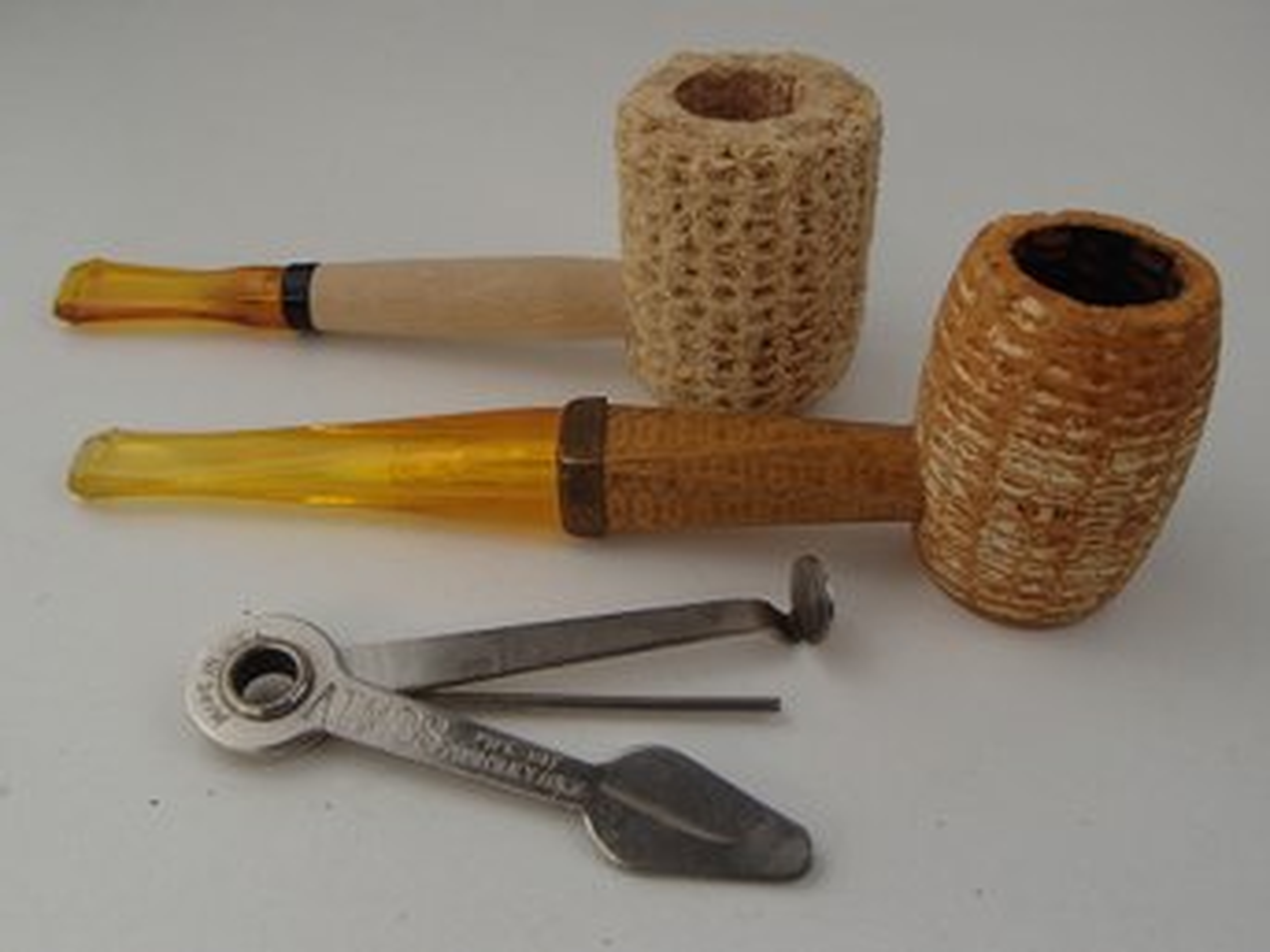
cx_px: 635
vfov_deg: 38.6
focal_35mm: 37
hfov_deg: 50.2
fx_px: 1357
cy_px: 476
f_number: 4.7
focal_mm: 6.64
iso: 100
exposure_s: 1/160
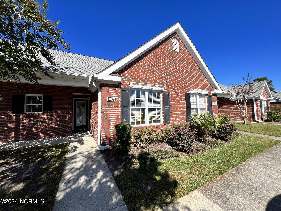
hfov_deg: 106.2
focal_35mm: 13
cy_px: 106
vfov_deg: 89.9
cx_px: 140
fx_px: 106
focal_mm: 1.57
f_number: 1.8
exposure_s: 1/2053
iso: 32
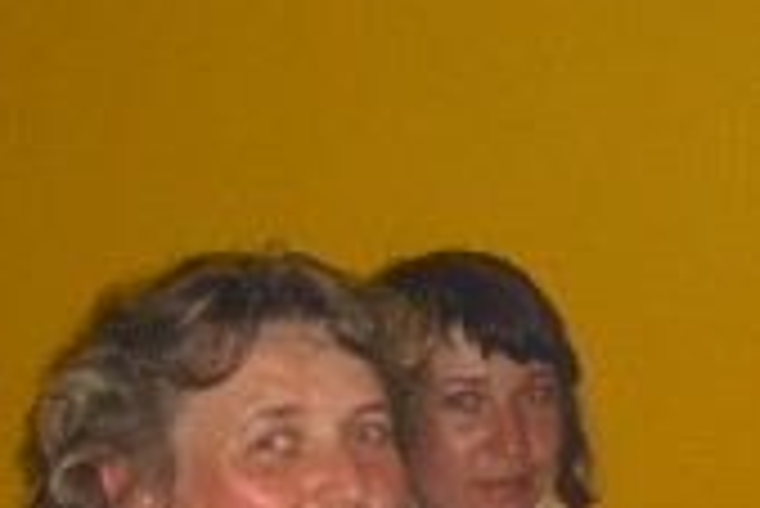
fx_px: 2958
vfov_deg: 9.6
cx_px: 1273
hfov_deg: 13.4
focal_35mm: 140
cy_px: 688
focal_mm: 7.9
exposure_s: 1/60
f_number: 2.8
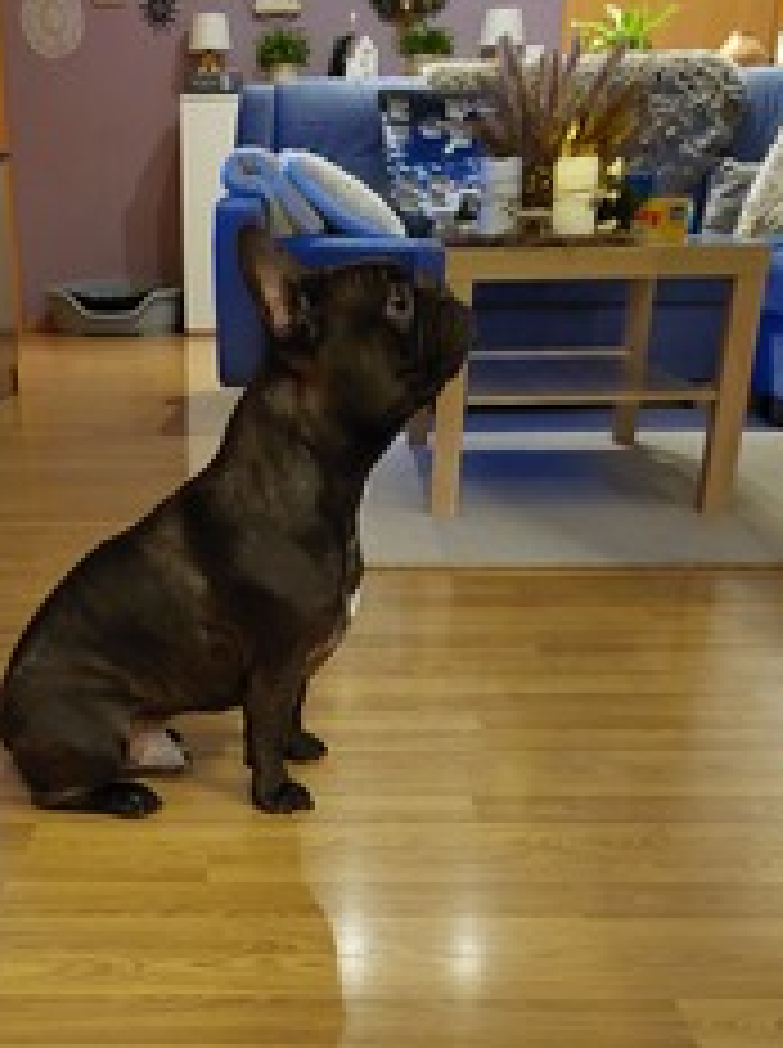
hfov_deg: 33.1
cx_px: 230
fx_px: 1300
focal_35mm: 43
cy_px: 877
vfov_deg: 41.5
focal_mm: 5.23
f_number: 1.8
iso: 500
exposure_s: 1/33
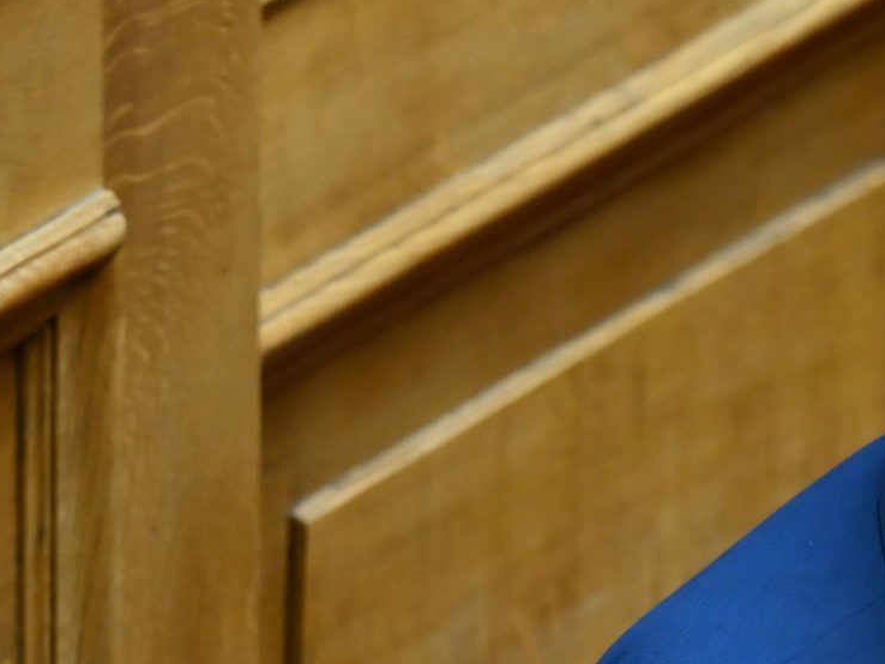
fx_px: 30689
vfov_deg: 1.2
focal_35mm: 1200
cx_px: 1409
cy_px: 825
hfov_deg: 1.7
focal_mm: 360
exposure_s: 1/250
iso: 4500
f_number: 6.3
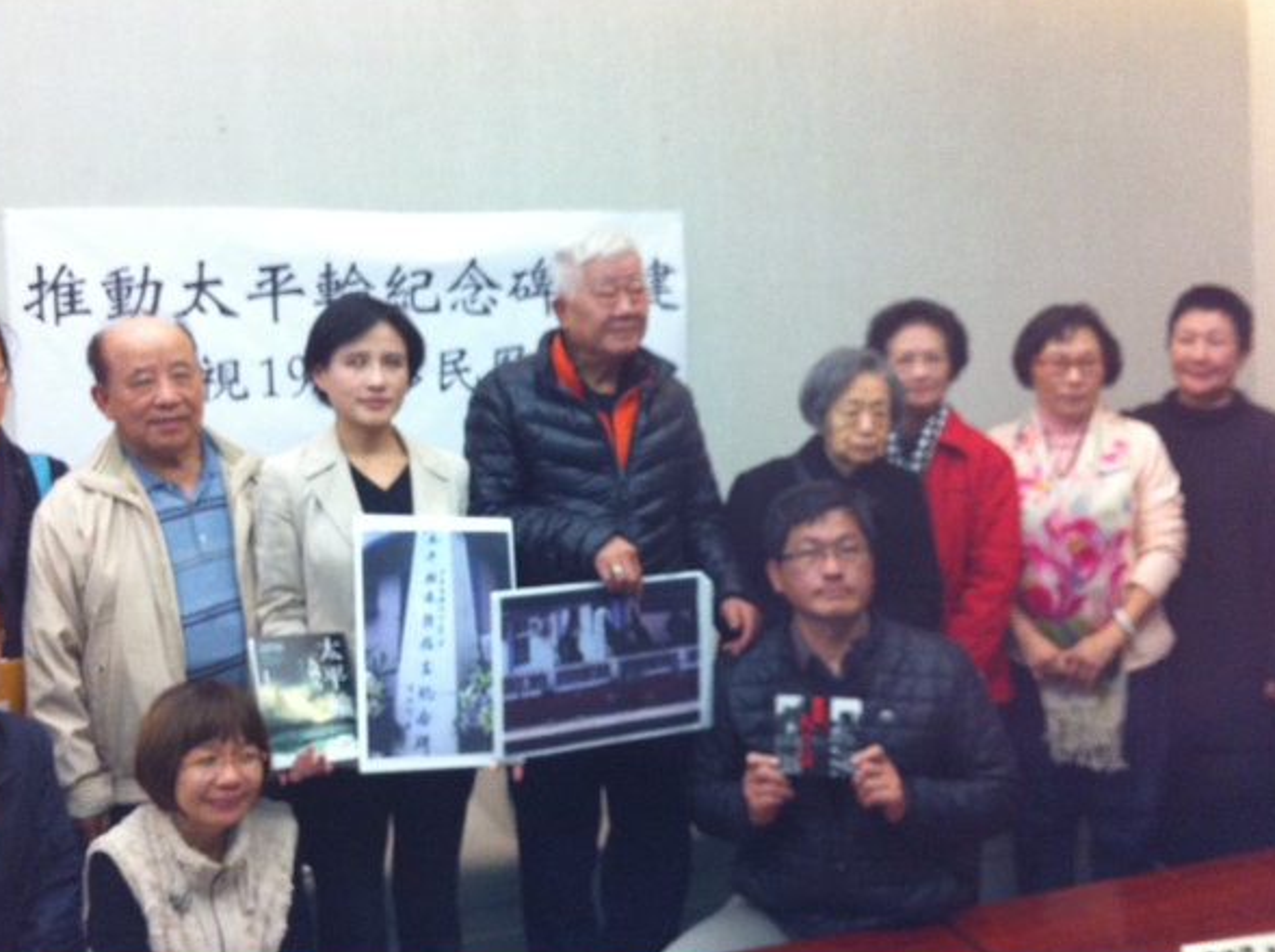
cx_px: 593
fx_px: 1398
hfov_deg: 49.0
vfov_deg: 37.6
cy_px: 454
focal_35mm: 38
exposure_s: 1/15
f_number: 2.8
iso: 160
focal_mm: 3.85
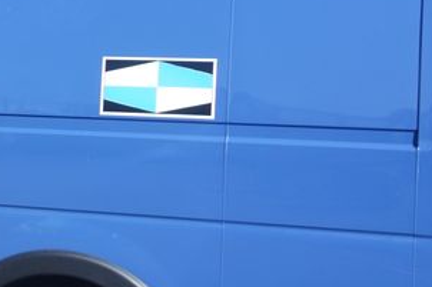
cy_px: 101
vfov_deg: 14.4
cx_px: -84
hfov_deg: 20.1
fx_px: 1139
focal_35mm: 95
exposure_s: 1/2000
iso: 125
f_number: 2.2
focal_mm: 10.4
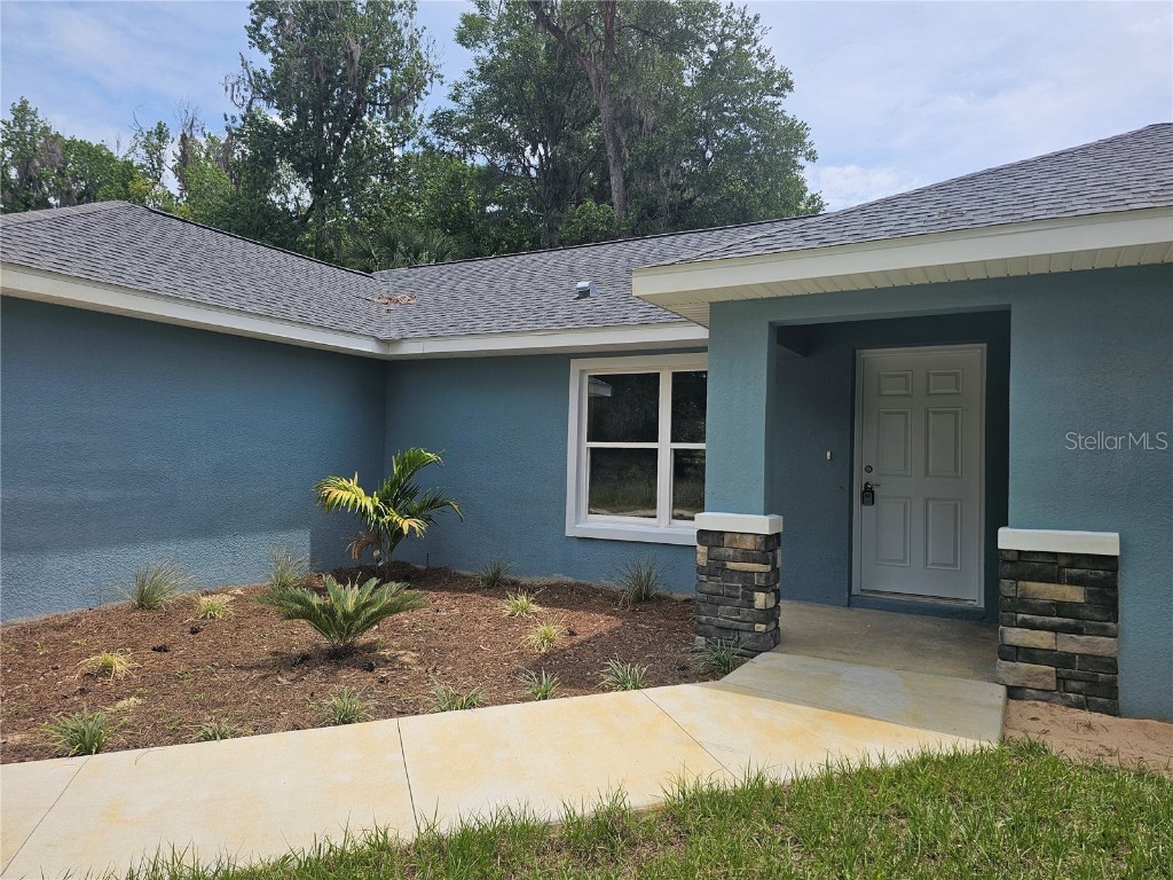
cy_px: 440
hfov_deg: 73.9
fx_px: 779
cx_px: 586
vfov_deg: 58.9
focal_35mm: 23
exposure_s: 1/1192
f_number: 1.7
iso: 20
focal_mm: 6.3
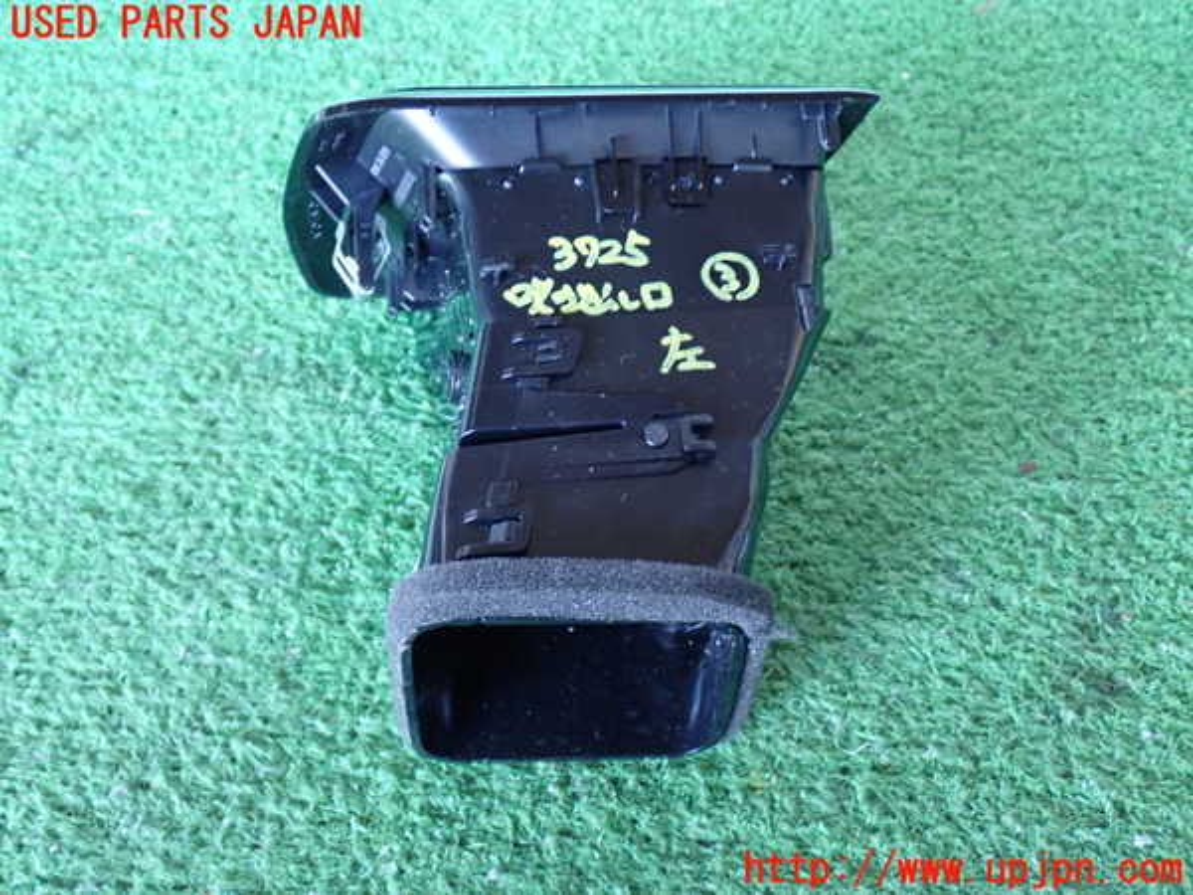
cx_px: 596
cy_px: 448
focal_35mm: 44
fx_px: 1516
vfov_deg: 32.9
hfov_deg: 42.9
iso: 800
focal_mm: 7.84
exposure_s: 1/20
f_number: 2.9
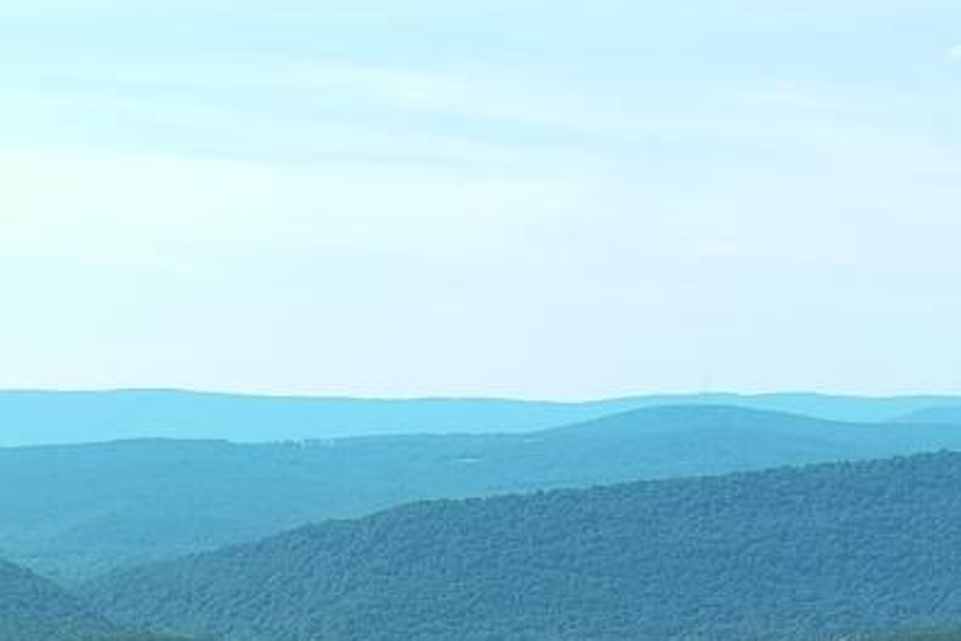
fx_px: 4004
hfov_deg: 12.3
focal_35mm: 150
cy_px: 1650
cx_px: -893
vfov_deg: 8.2
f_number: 2.8
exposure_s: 1/975
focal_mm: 10.57
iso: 100
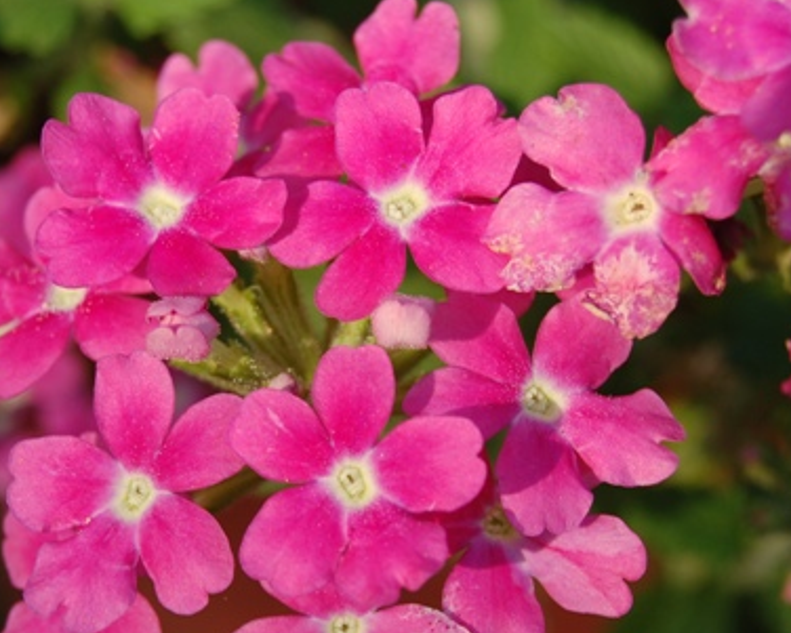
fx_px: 3086
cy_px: 351
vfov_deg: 11.7
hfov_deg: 14.6
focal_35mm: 132
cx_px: 280
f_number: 8
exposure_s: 1/125
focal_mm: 55
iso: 200
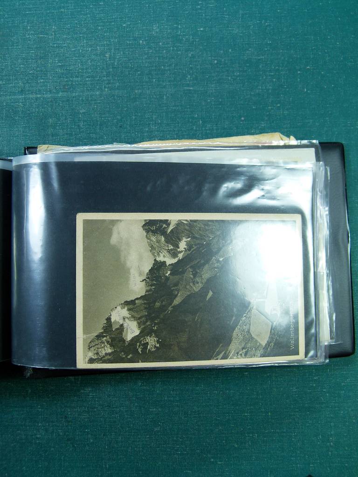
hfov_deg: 39.7
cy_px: 238
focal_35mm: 36
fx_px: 496
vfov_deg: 51.4
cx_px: 179
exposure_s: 1/60
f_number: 3.1
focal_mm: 6.5
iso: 100
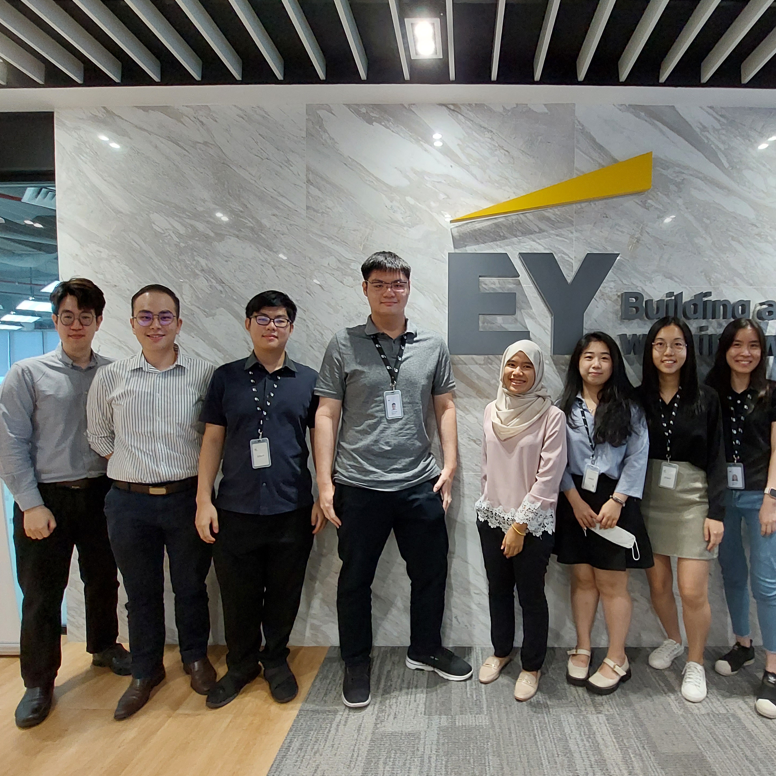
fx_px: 406
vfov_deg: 87.4
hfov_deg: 86.6
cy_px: 394
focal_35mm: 16
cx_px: 456
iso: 320
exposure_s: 1/25
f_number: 2.2
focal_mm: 1.74
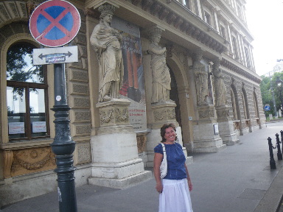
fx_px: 229
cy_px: 106
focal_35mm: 28
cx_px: 142
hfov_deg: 63.4
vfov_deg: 49.7
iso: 64
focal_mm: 5
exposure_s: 1/50
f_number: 3.5
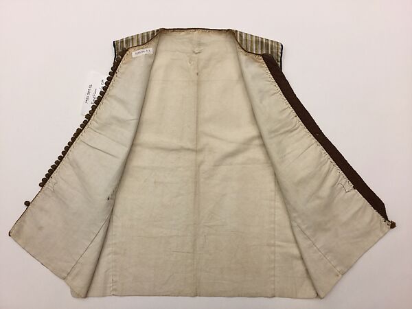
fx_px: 369
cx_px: 206
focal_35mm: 31
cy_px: 154
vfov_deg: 45.4
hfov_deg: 58.4
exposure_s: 1/60
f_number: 2.4
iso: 25
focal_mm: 3.3
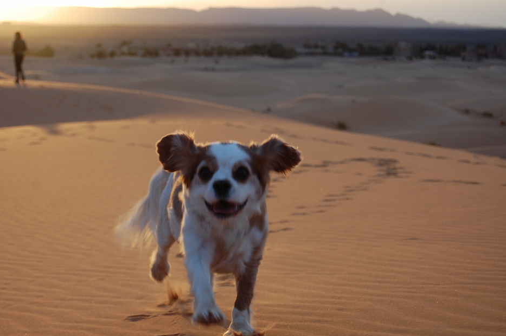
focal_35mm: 91
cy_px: 167
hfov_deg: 22.5
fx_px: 1271
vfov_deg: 15.1
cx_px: 234
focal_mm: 55
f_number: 5.6
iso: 220
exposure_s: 1/125
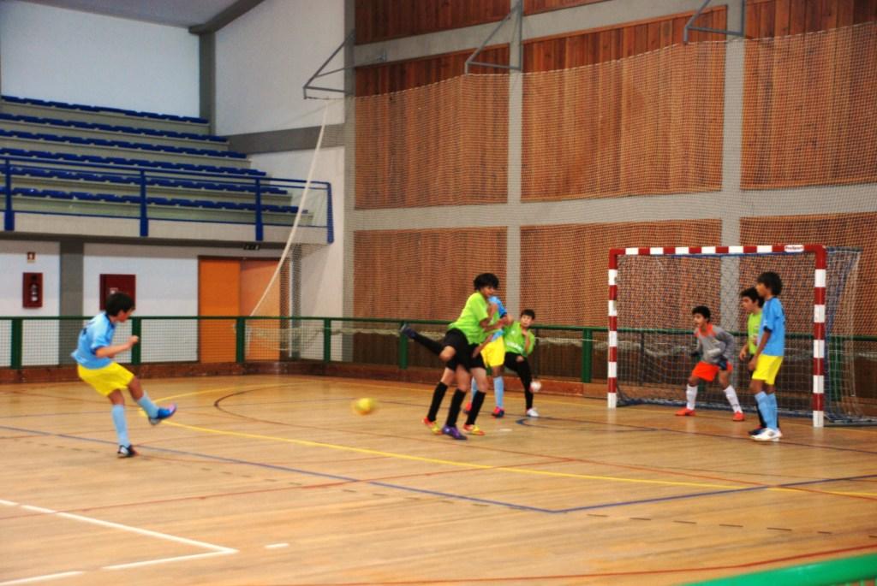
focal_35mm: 60
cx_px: 438
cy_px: 293
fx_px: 1463
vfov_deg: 22.7
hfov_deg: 33.4
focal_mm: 40
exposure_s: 1/60
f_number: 4.5
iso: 280
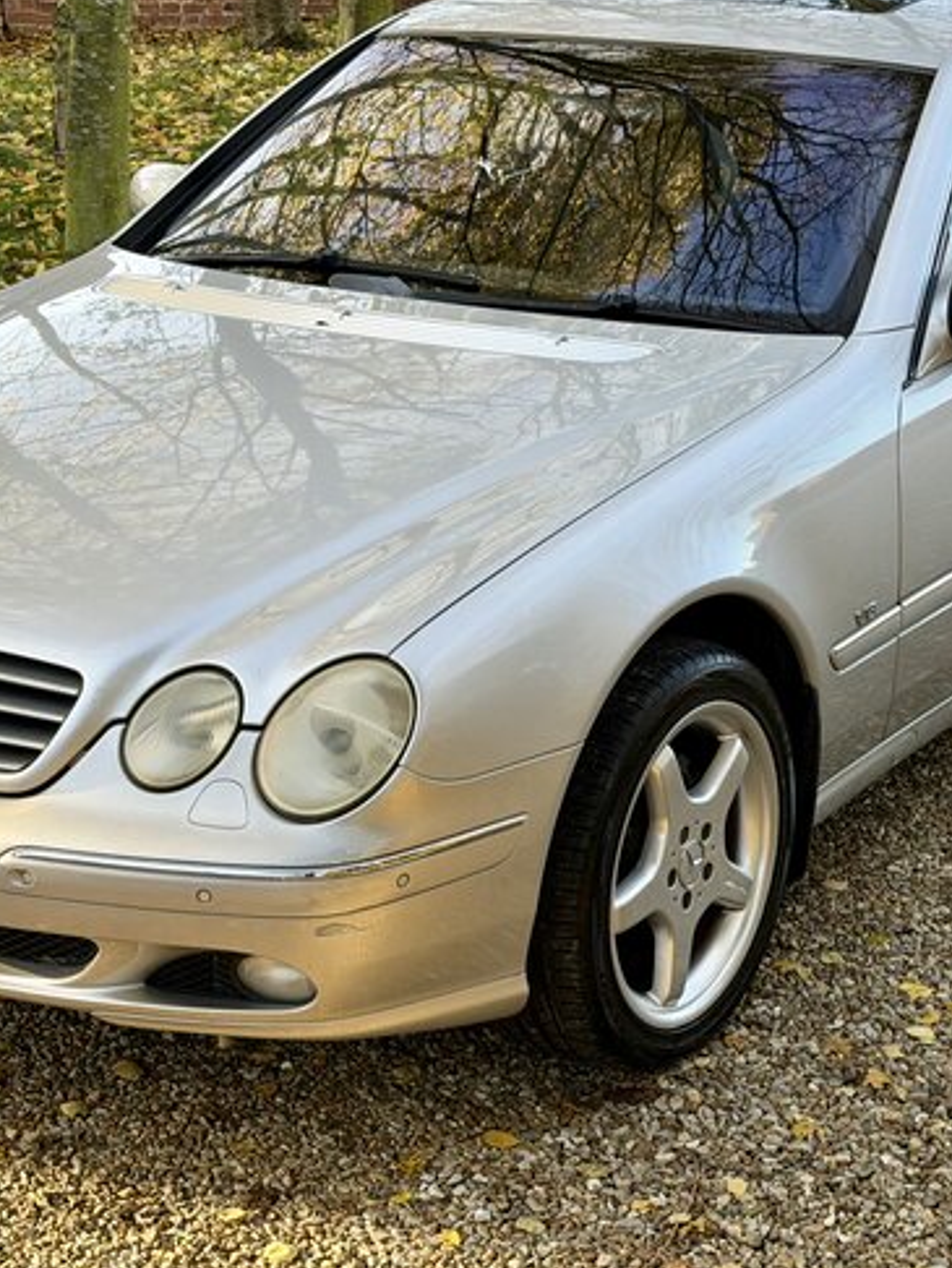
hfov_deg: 18.7
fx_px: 2894
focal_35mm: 79
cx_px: 493
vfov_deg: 24.7
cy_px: 657
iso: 64
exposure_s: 1/499
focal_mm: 6.76
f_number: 1.78
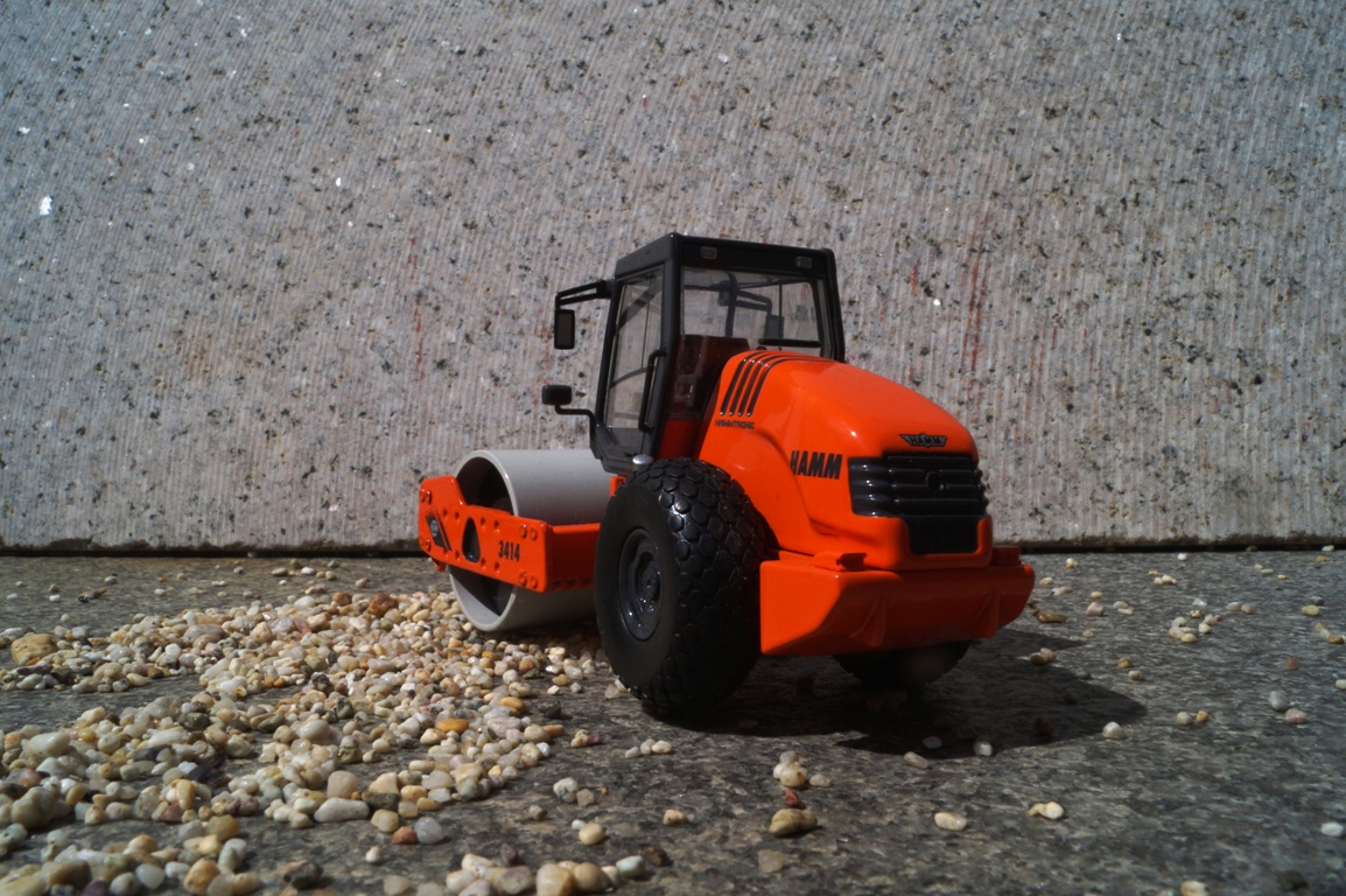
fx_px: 1121
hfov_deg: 62.0
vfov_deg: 43.6
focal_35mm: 30
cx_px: 673
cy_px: 448
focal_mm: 20
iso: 100
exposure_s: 1/100
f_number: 22
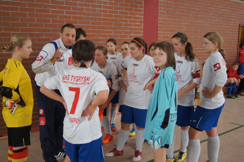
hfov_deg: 49.6
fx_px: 264
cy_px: 81
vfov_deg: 34.2
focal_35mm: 39
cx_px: 122
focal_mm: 26
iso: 1000
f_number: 4
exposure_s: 1/160
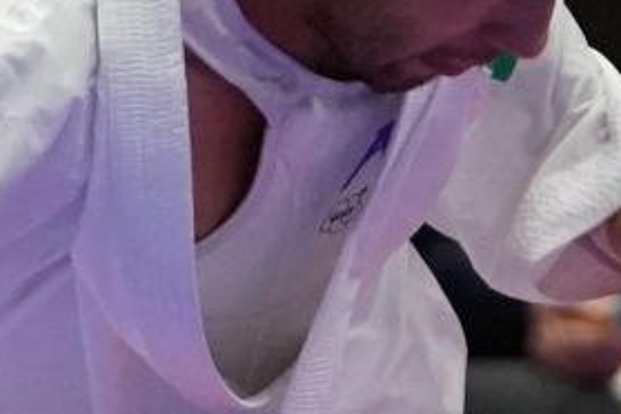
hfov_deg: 1.7
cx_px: 1106
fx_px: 20819
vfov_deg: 1.1
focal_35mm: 1207
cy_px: -550
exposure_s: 1/1000
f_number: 2.8
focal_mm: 125
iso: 4000
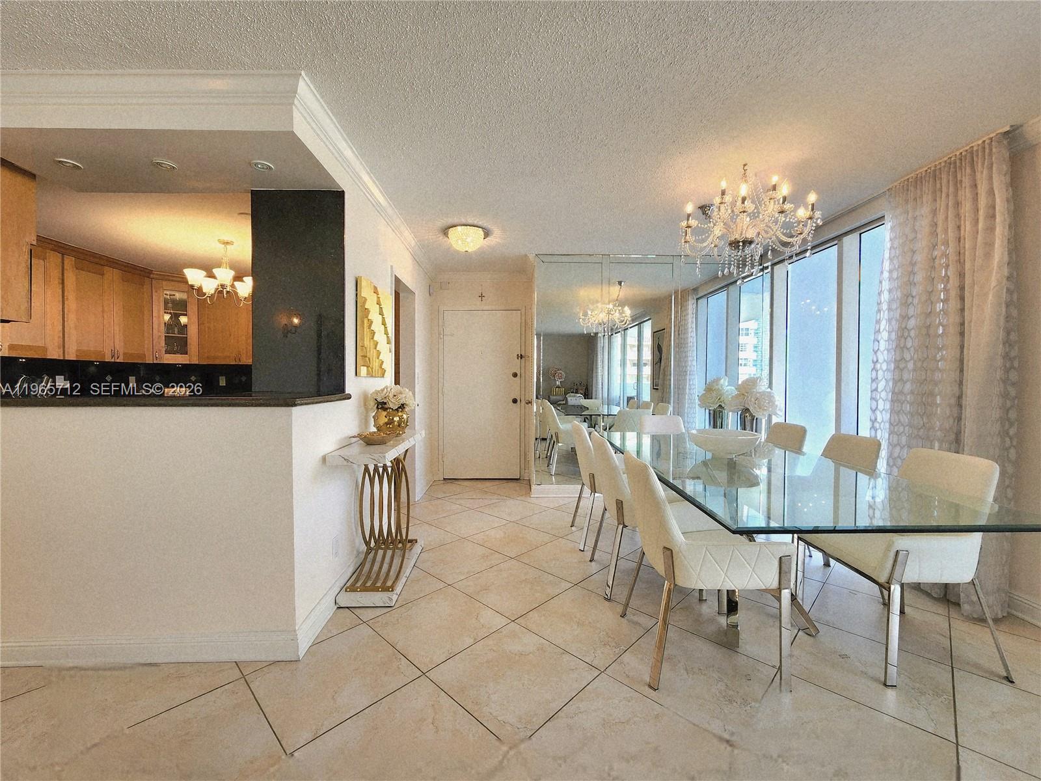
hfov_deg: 106.2
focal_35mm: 13
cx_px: 520
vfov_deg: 89.9
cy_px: 390
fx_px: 391
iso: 80
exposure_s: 1/120
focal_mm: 2.2
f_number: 2.2
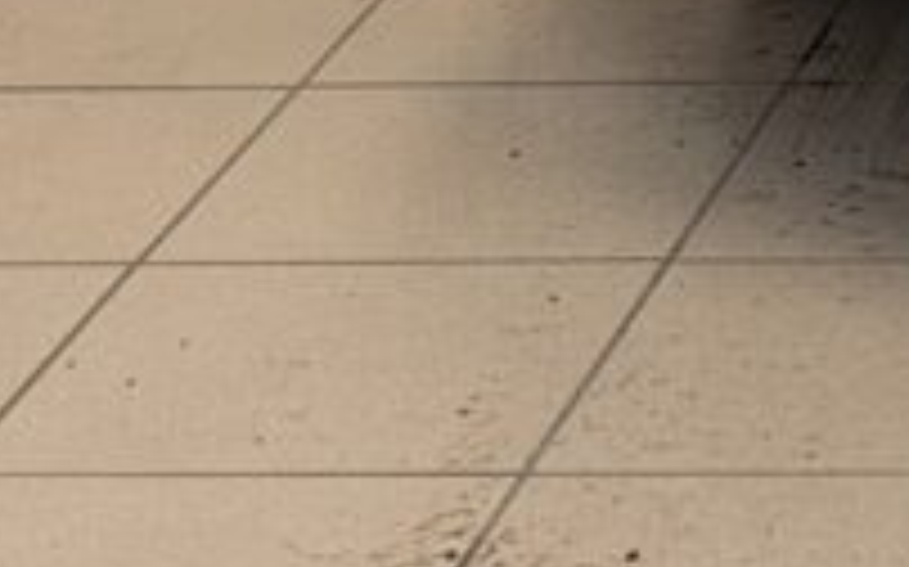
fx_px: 6388
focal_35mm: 258
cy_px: -1071
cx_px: 2124
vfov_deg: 4.9
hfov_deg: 7.6
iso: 50
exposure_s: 1/121
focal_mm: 6.76
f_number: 1.78
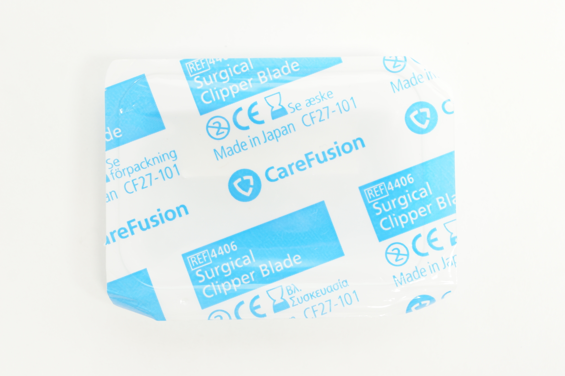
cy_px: 188
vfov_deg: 17.5
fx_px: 1223
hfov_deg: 26.0
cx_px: 282
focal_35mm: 78
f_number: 7.1
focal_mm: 52
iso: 400
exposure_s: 1/15
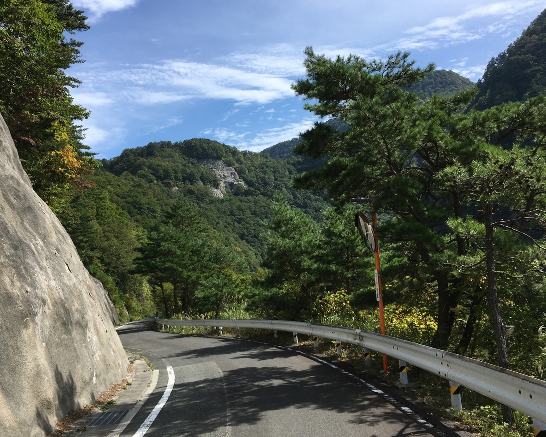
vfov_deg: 47.1
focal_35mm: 31
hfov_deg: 57.1
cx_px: 258
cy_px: 216
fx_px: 501
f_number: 2.2
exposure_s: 1/1672
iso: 25
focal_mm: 4.15
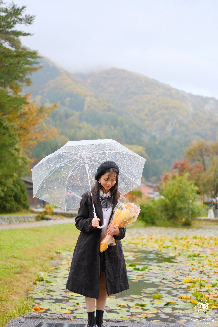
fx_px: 454
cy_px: 164
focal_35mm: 50
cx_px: 109
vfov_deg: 39.6
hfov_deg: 27.0
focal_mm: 33
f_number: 1.4
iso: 500
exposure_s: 1/2200
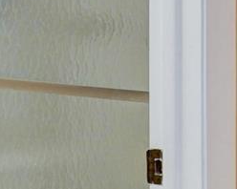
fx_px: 869
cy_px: -2
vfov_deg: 12.3
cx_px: 396
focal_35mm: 124
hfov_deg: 14.1
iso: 800
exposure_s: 1/60
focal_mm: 16
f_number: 13
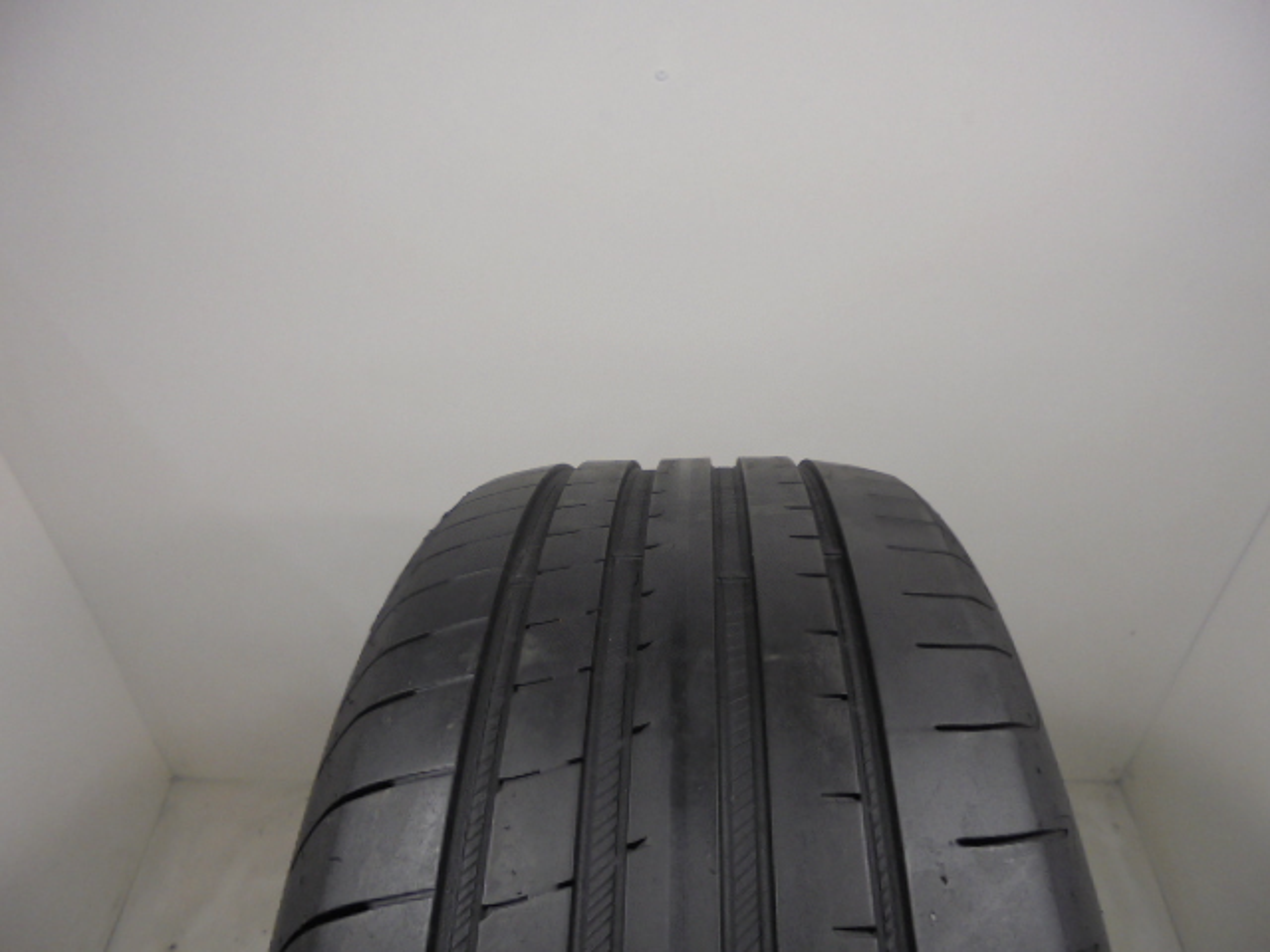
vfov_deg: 53.1
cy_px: 476
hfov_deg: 67.3
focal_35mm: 26
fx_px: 954
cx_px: 635
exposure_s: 1/30
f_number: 3.5
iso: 100
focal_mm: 4.6
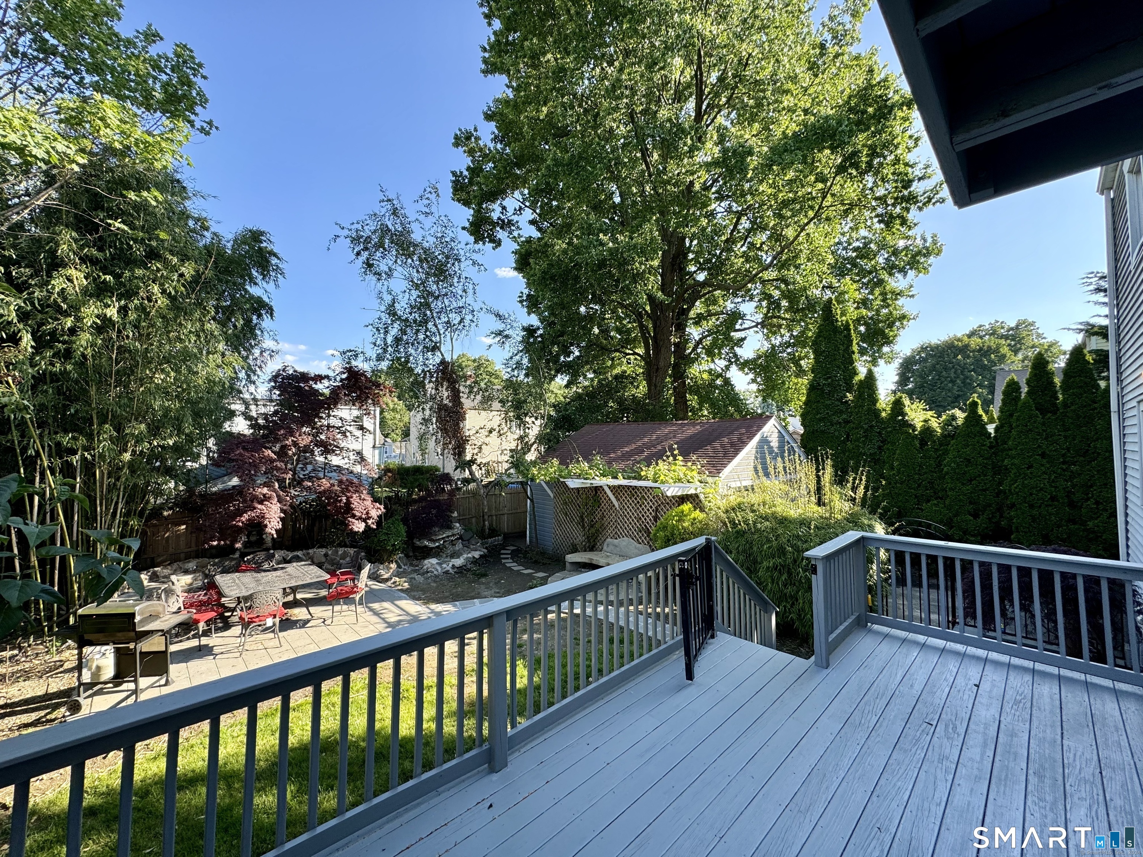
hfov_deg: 102.1
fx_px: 462
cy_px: 428
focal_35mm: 14
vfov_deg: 85.7
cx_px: 572
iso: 40
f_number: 2.2
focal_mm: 2.22
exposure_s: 1/346
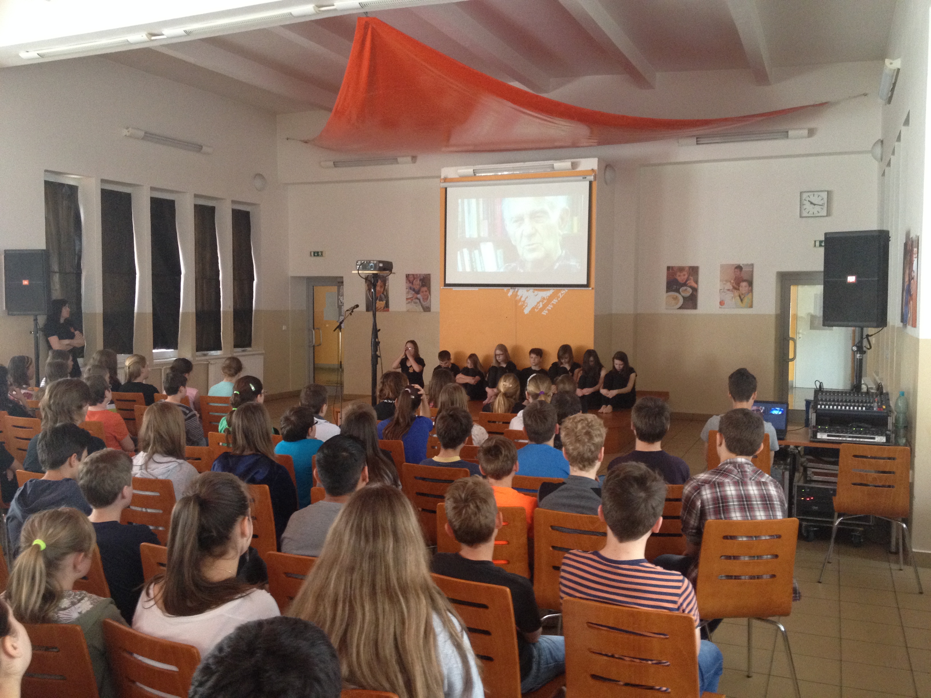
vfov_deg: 40.7
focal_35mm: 35
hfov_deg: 52.6
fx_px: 941
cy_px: 349
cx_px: 466
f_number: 2.4
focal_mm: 4.28
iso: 250
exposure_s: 1/20
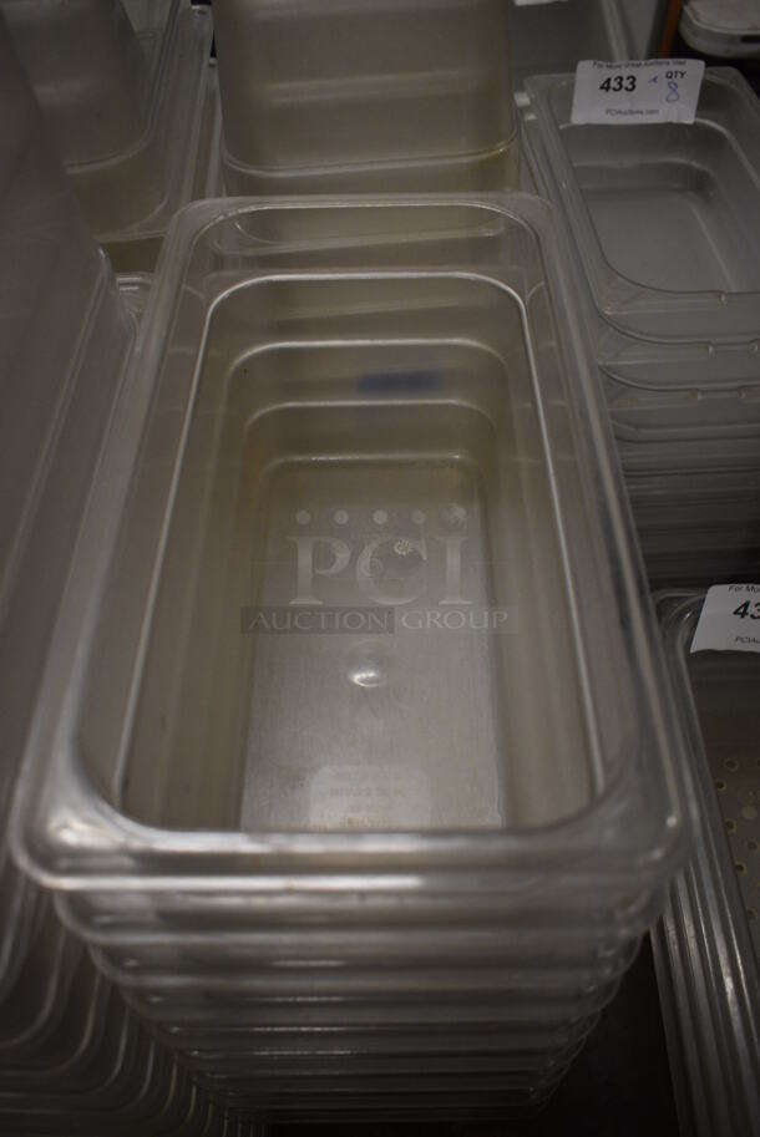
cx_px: 380
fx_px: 948
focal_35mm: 30
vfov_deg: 61.9
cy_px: 568
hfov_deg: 43.7
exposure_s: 1/160
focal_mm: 20
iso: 800
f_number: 3.5
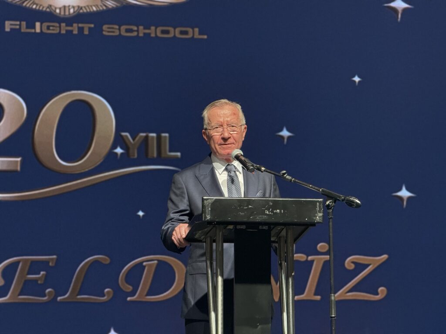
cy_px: 167
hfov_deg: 16.4
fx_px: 1546
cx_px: 223
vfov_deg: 12.3
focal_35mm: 120
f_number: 2.8
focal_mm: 15.66
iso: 400
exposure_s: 1/60
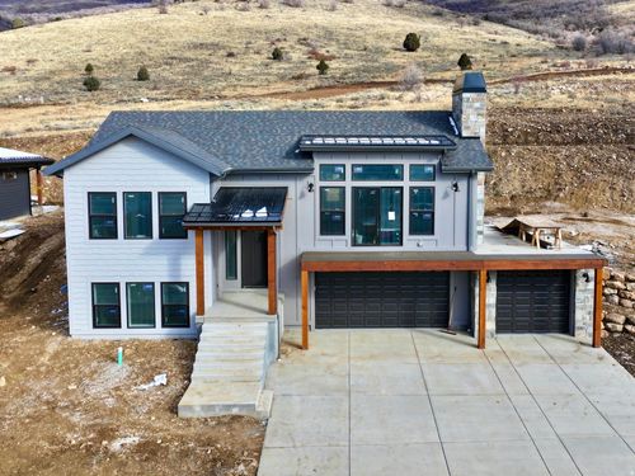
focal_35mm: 24
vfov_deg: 56.8
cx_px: 318
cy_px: 238
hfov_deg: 71.6
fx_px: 440
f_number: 2.8
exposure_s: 1/1250
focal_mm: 12.29
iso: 100
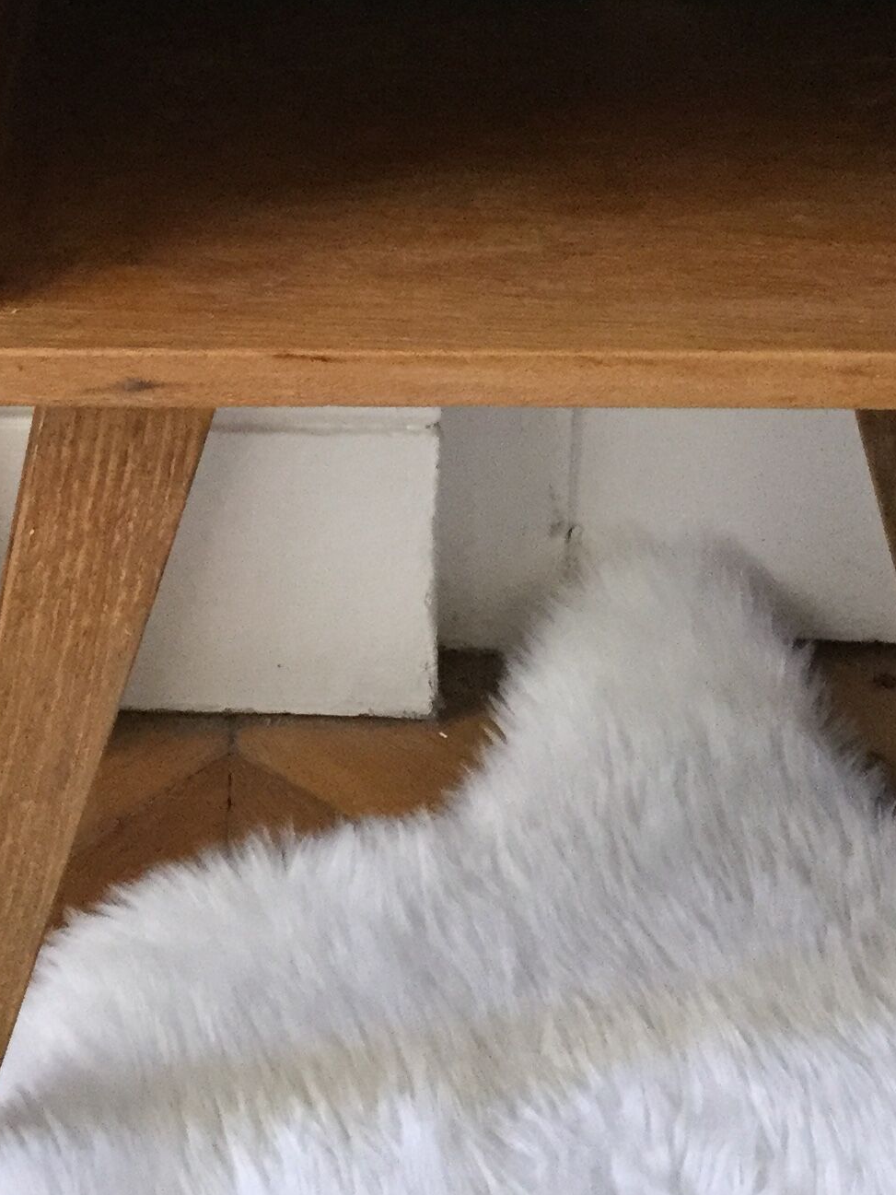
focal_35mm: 78
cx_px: 250
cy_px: -123
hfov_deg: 18.8
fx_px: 2691
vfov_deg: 23.5
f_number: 2.4
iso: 160
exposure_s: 1/33
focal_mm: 3.3
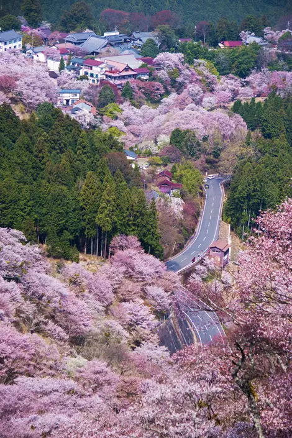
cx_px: 146
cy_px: 219
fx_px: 1788
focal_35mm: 147
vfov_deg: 14.0
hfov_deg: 9.3
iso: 100
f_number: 4.5
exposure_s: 1/1600
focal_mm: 98
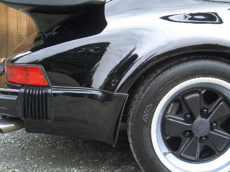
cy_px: 80
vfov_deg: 27.0
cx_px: 143
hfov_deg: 35.4
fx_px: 359
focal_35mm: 54
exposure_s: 1/60
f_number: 4
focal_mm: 4.8
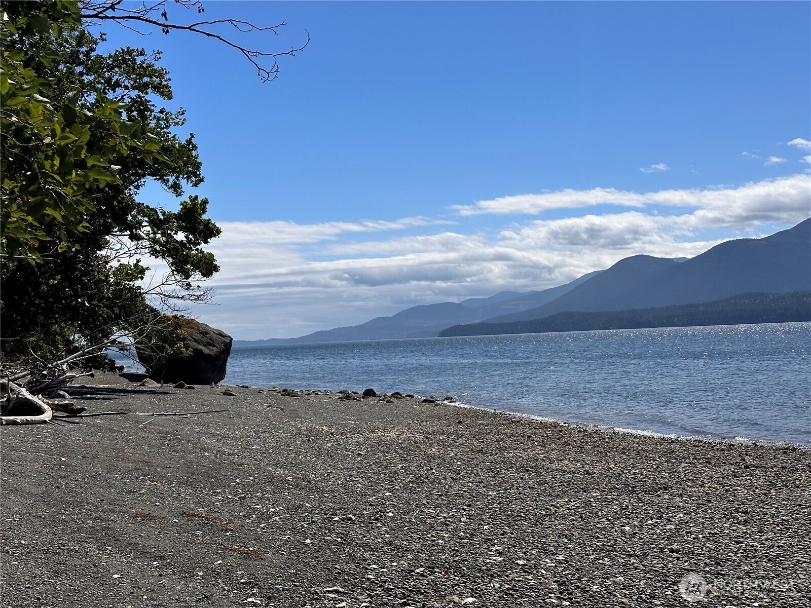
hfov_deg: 39.7
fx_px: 1125
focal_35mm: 48
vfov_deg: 30.3
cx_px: 406
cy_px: 304
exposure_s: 1/9804
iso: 64
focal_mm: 6.86
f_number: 1.78
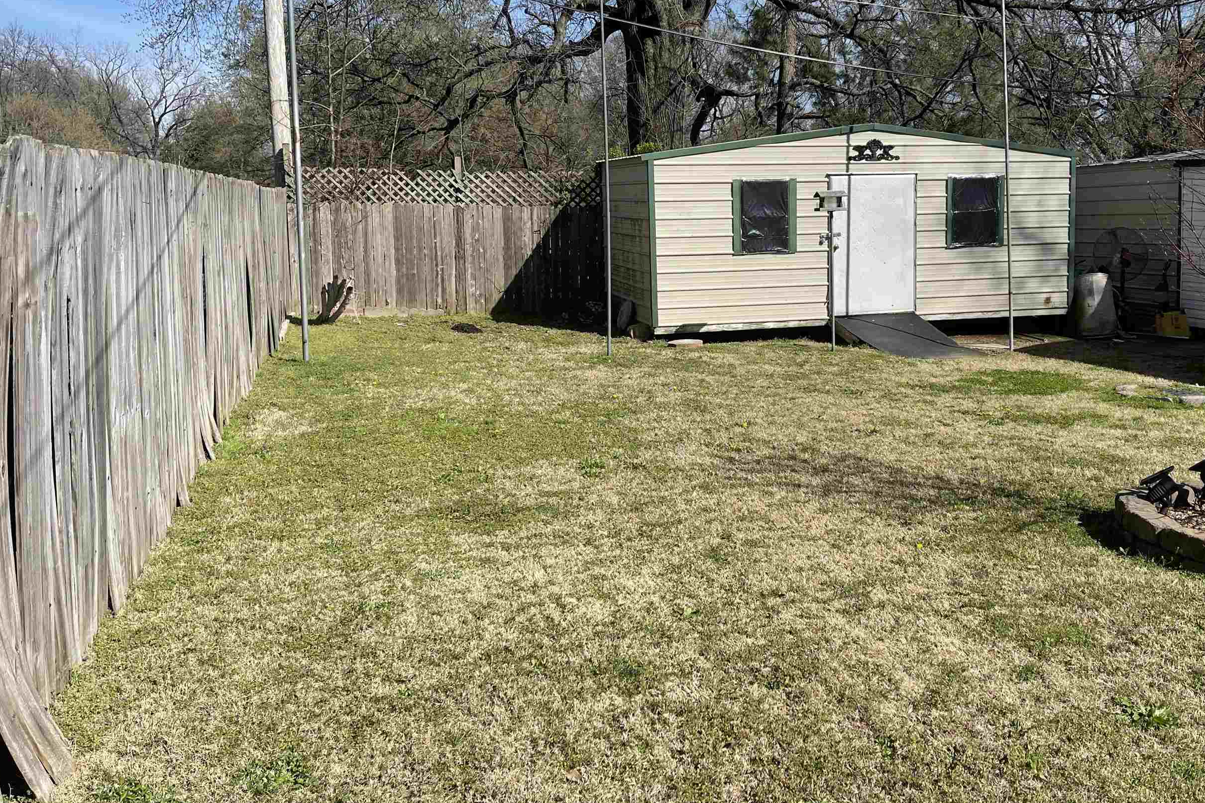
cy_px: 323
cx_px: 717
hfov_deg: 56.8
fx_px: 1104
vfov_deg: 39.8
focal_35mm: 33
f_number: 1.6
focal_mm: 5.1
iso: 32
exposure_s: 1/3344
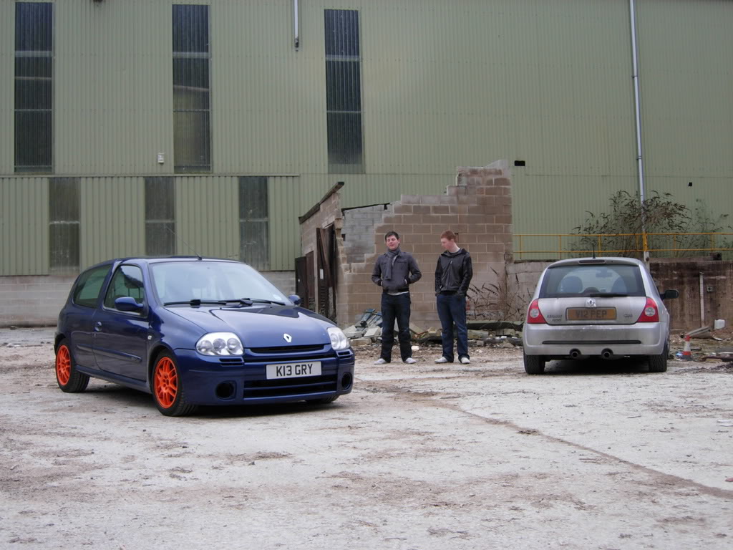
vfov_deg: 30.3
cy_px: 275
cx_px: 366
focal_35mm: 48
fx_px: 1016
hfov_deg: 39.7
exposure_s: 1/6.9
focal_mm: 10.1
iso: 50
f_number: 3.1
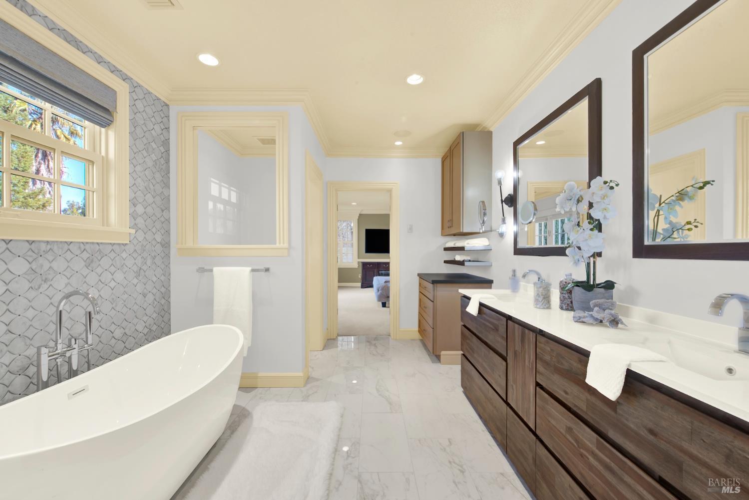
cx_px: 374
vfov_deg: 81.3
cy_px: 250
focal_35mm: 14
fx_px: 291
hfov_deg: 104.2
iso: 100
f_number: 14
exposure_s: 1/6
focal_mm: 14
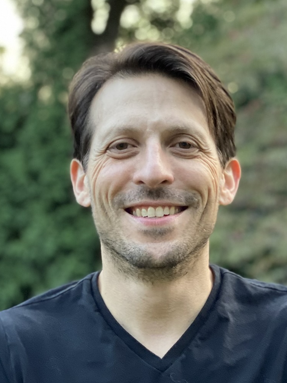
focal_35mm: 53
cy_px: 193
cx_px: 144
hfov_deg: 27.5
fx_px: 586
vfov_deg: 36.2
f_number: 2
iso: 250
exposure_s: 1/87
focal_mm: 6
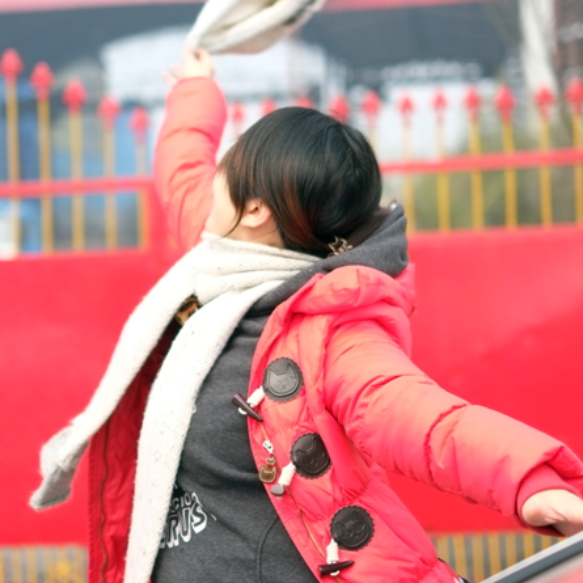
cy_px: 246
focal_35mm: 81
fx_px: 1543
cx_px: 254
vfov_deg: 21.4
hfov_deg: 21.4
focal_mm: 35
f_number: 1.4
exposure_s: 1/4000
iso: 200
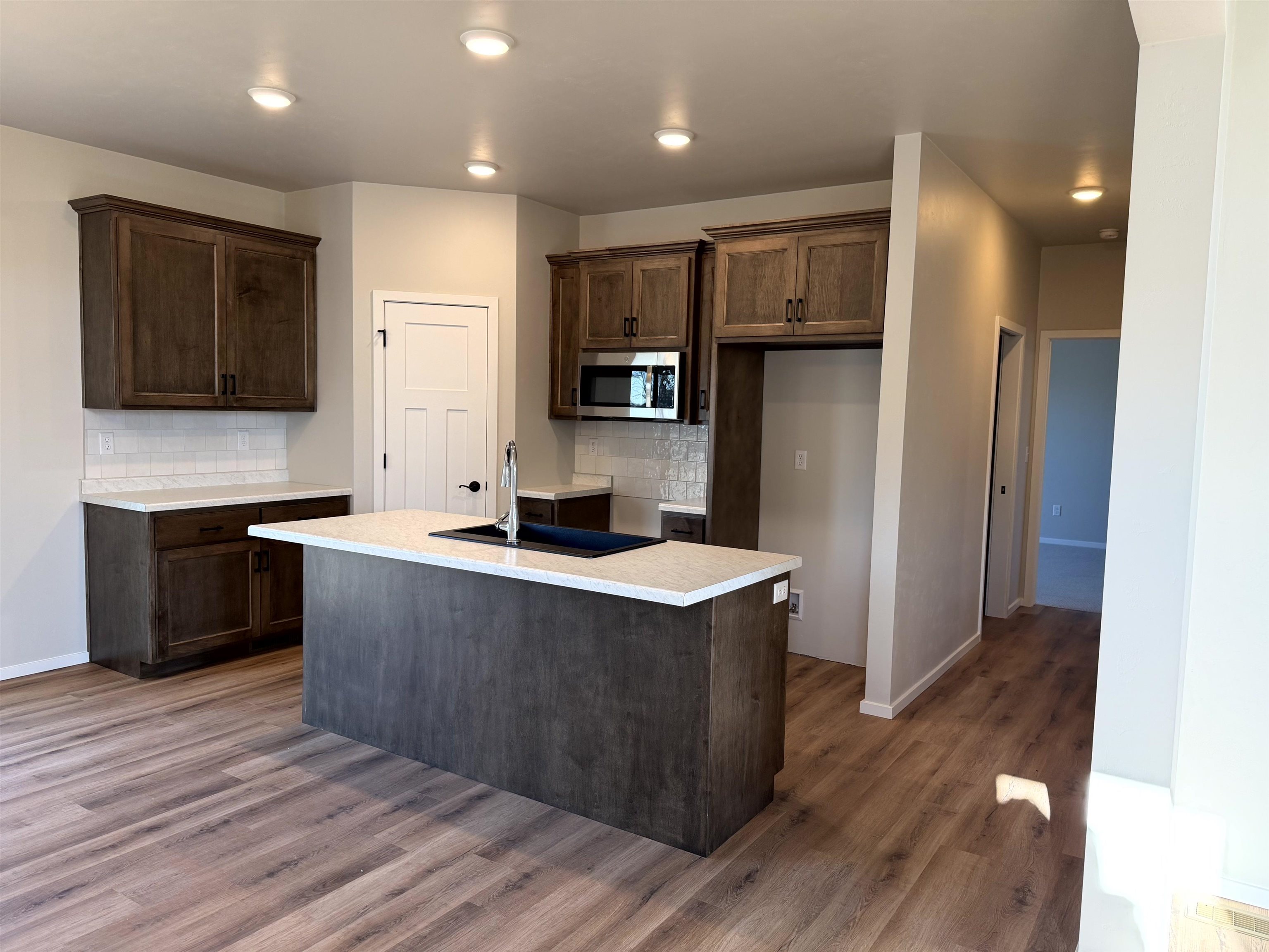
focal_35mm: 24
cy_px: 476
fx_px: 880
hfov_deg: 71.6
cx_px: 634
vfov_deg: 56.8
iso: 160
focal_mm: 6.76
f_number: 1.78
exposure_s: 1/162
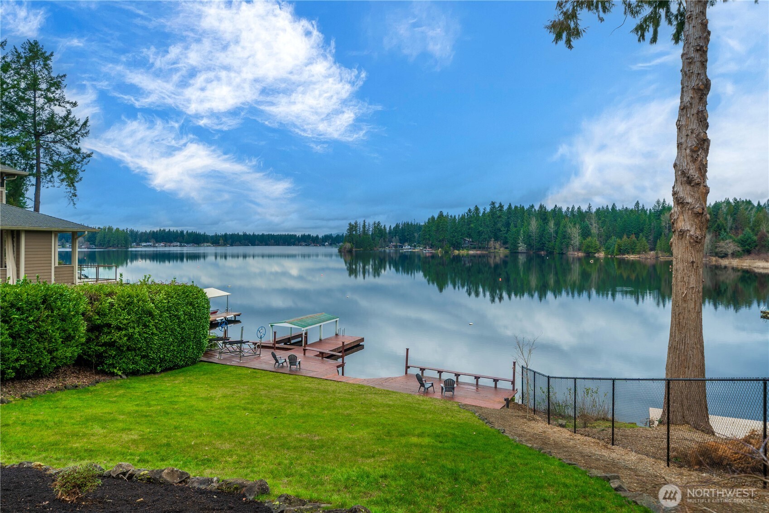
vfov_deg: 53.1
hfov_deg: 73.7
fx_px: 513
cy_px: 256
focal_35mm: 24
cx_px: 384
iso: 100
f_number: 6.7
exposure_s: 1/90
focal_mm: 24
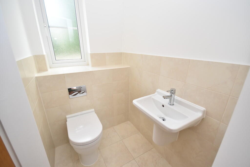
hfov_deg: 100.4
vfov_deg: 77.3
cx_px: 125
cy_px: 84
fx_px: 104
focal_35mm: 15
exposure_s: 1/200
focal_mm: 10
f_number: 5
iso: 640
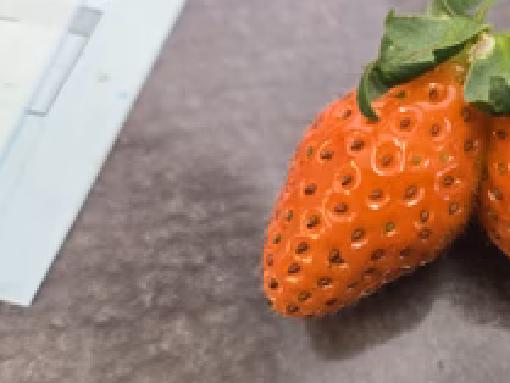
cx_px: 478
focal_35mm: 44
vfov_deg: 32.9
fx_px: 649
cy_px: 195
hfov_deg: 39.2
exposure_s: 1/180
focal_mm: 5.4
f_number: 1.8
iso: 160
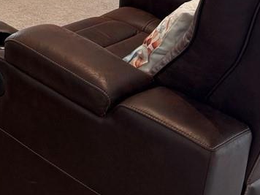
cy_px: -155
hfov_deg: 17.2
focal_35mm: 108
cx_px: -68
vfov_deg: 12.5
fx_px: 811
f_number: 1.78
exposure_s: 1/60
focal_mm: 6.76
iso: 100
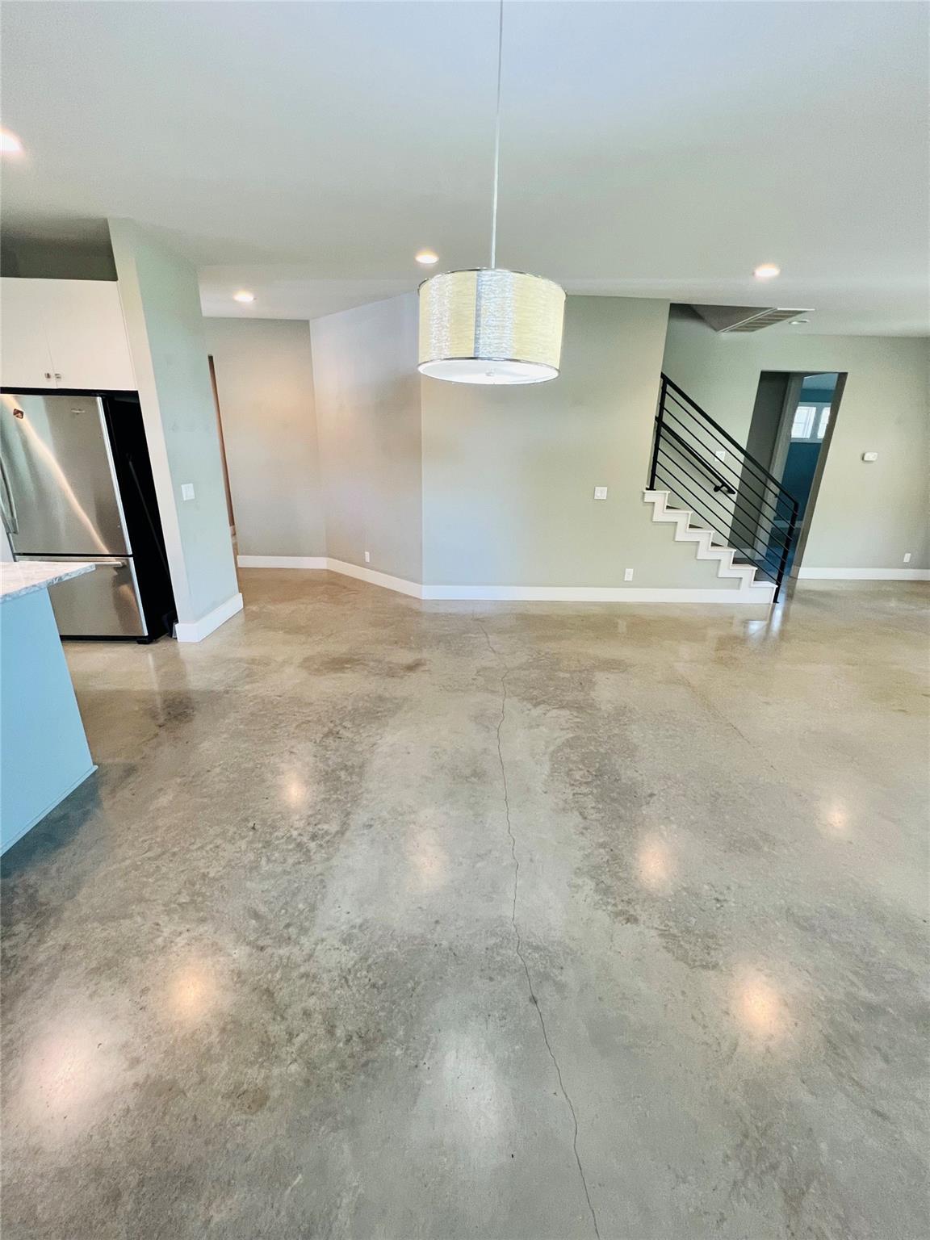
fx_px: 466
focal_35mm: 13
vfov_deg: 106.2
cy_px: 620
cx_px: 465
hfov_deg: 89.9
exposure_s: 1/60
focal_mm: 1.57
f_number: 1.8
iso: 250
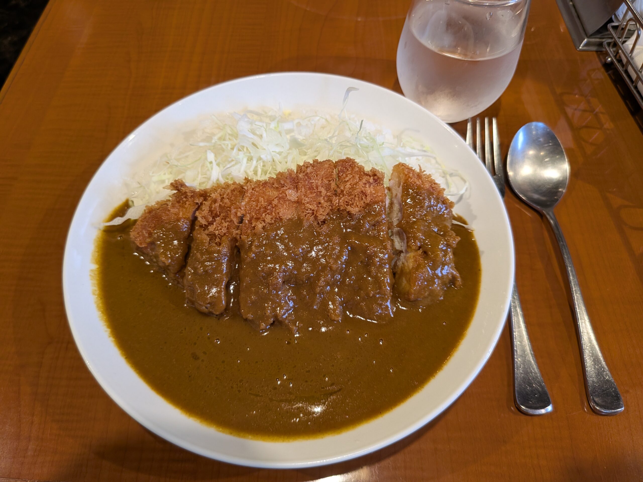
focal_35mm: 24
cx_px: 322
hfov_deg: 71.6
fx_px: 446
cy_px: 241
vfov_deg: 56.8
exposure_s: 1/32.2
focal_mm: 4.53
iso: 111
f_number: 1.7
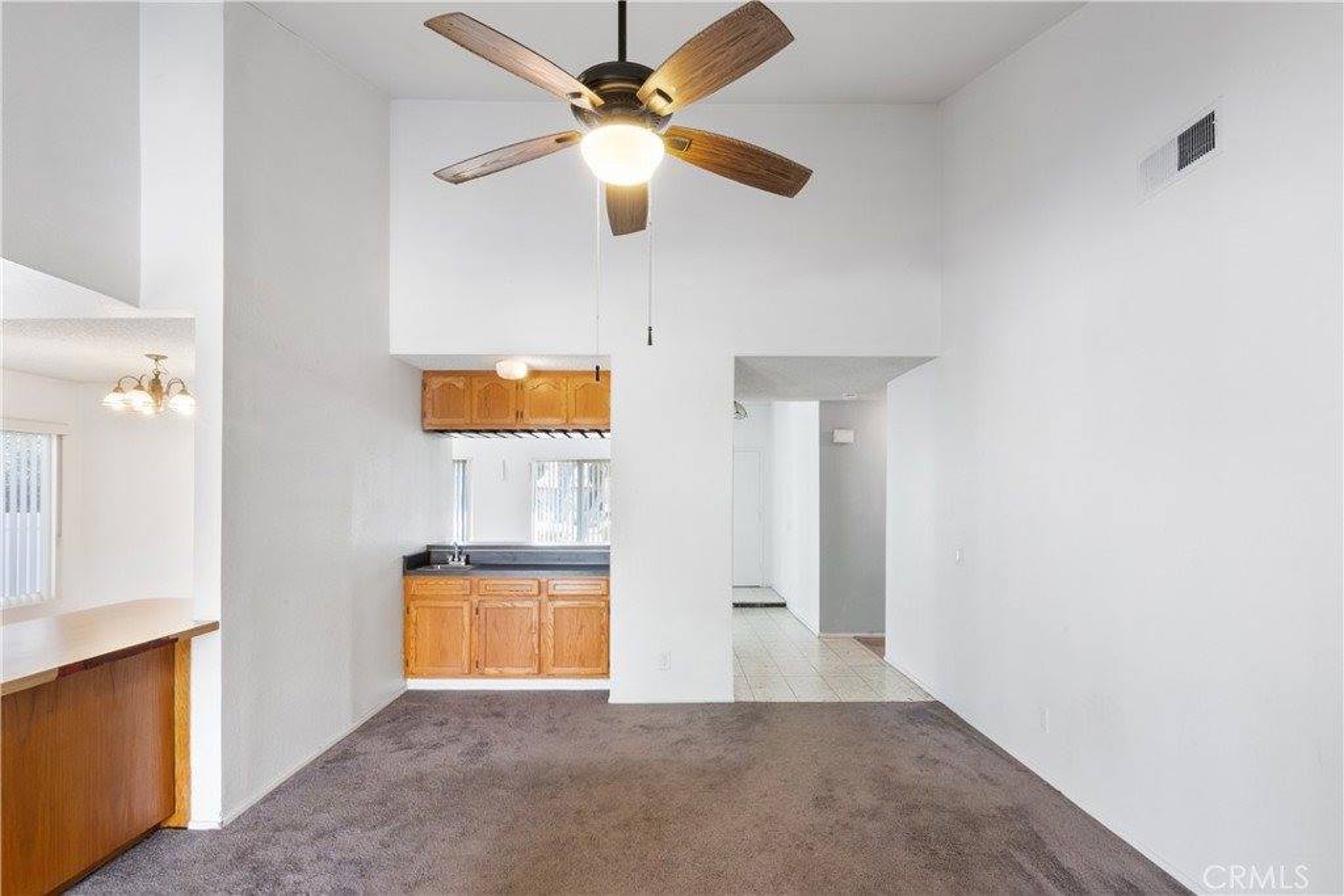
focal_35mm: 16
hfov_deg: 96.7
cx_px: 672
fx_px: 597
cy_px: 448
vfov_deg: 73.8
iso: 100
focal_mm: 16
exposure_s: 25
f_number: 22
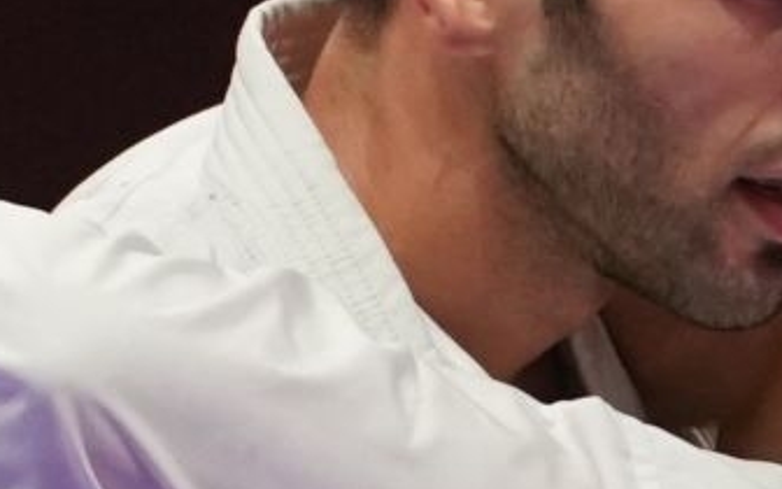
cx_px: 386
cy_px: 519
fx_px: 48868
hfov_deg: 0.9
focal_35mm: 2293
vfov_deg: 0.6
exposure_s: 1/1000
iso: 3200
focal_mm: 280
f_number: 4
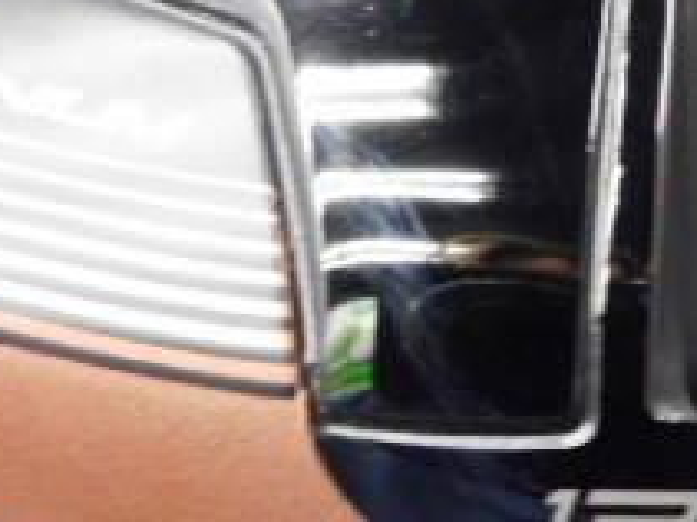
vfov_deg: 19.1
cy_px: 443
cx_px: 638
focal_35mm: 76
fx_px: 1529
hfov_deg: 24.9
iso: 400
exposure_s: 1/25
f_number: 3.7
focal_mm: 4.5
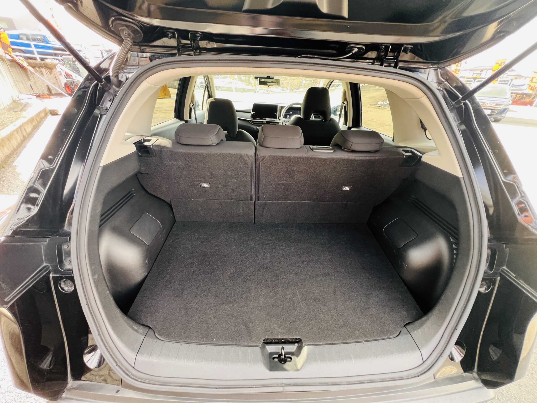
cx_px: 268
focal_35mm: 13
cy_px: 202
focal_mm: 1.57
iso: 125
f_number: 1.8
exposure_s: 1/99
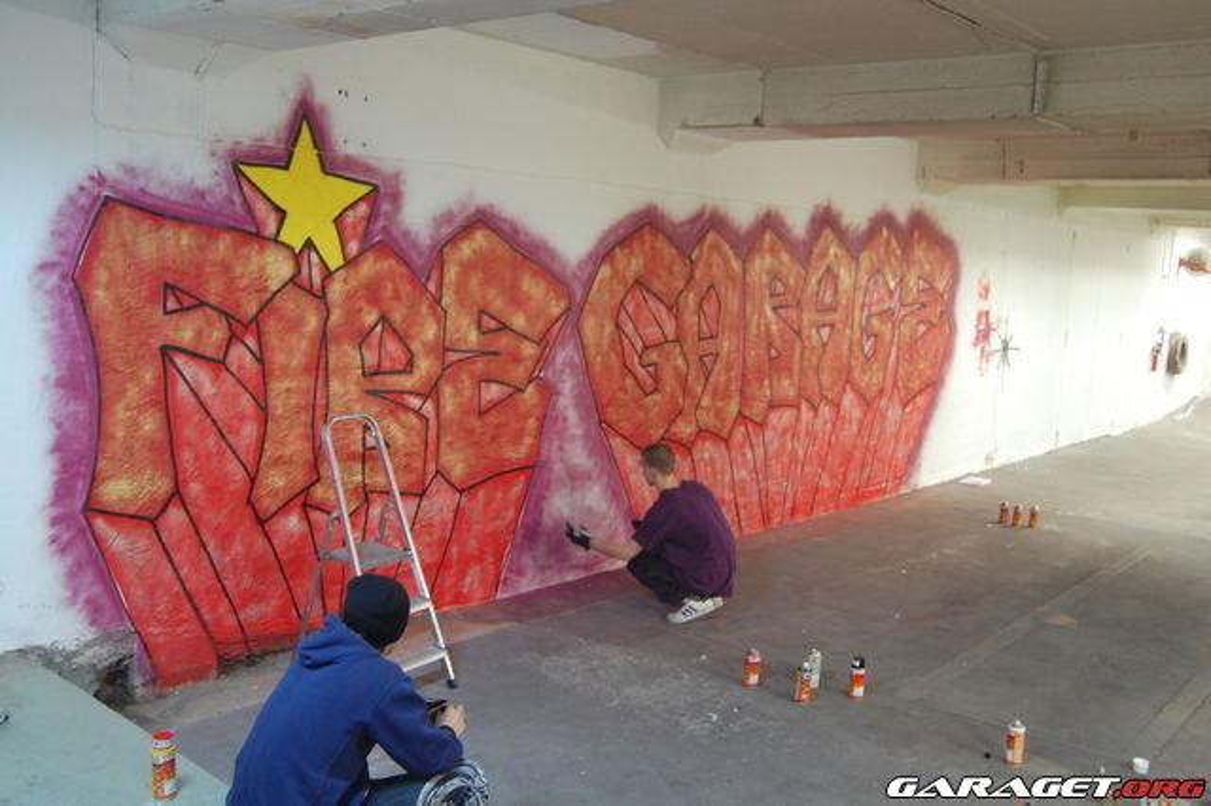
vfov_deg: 38.3
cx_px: 606
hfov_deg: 55.1
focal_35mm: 34
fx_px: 1160
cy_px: 403
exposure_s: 1/10
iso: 800
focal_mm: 23
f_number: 3.8
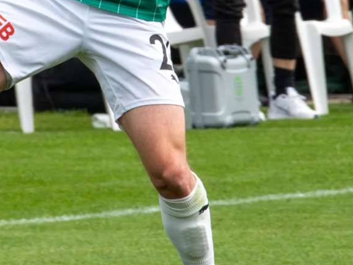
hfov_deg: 2.3
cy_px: -2
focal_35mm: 869
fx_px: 8862
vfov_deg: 1.7
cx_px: -62
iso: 1000
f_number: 11
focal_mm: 182
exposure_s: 1/1000
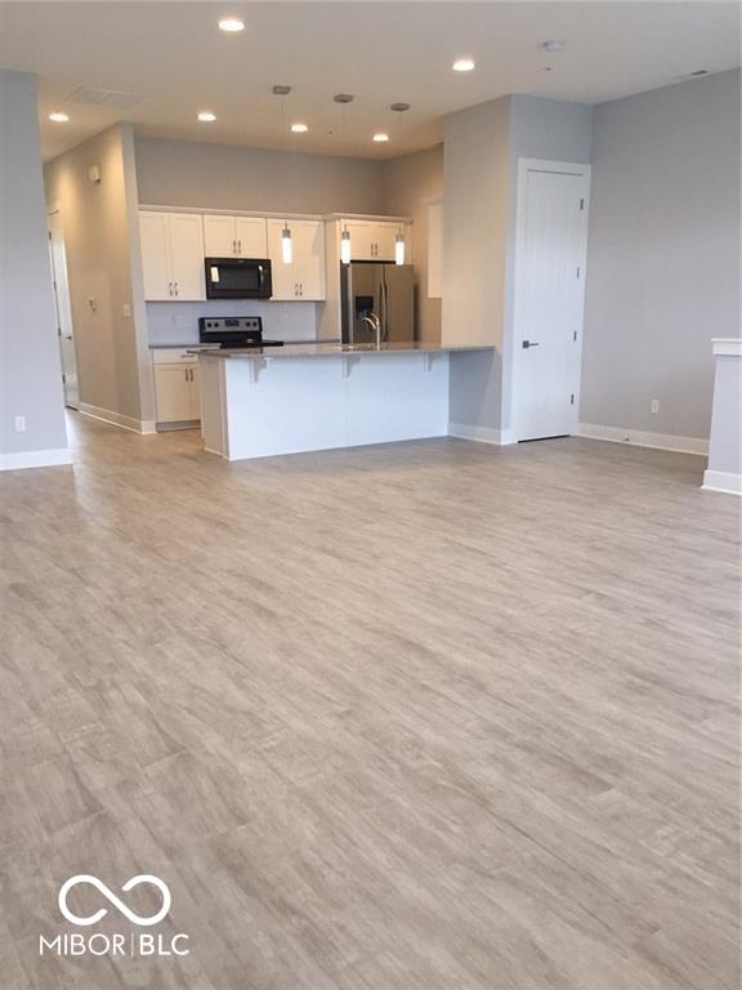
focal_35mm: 29
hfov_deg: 48.2
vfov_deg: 61.7
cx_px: 371
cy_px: 495
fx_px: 829
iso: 50
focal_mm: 4.15
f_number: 2.2
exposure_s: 1/30
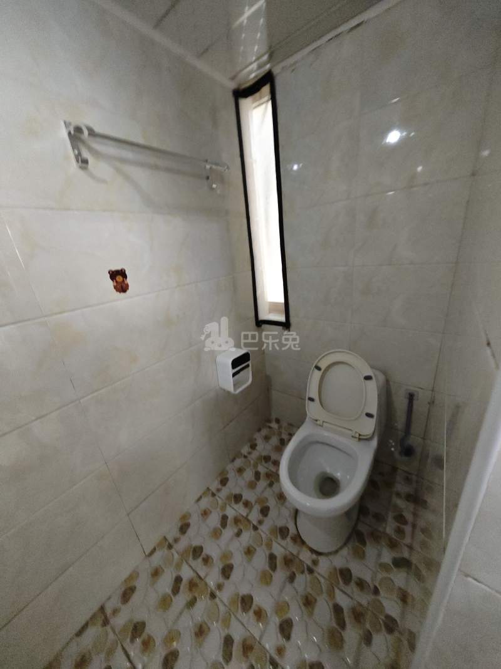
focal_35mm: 12
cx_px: 250
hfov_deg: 94.5
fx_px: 232
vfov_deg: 110.5
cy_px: 334
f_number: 1.8
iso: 500
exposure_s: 1/25
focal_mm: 2.03
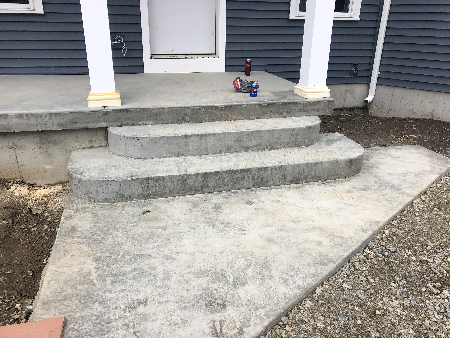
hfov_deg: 63.4
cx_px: 225
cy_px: 169
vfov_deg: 49.7
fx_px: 364
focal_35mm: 28
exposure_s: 1/1715
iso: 20
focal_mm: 3.99
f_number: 1.8
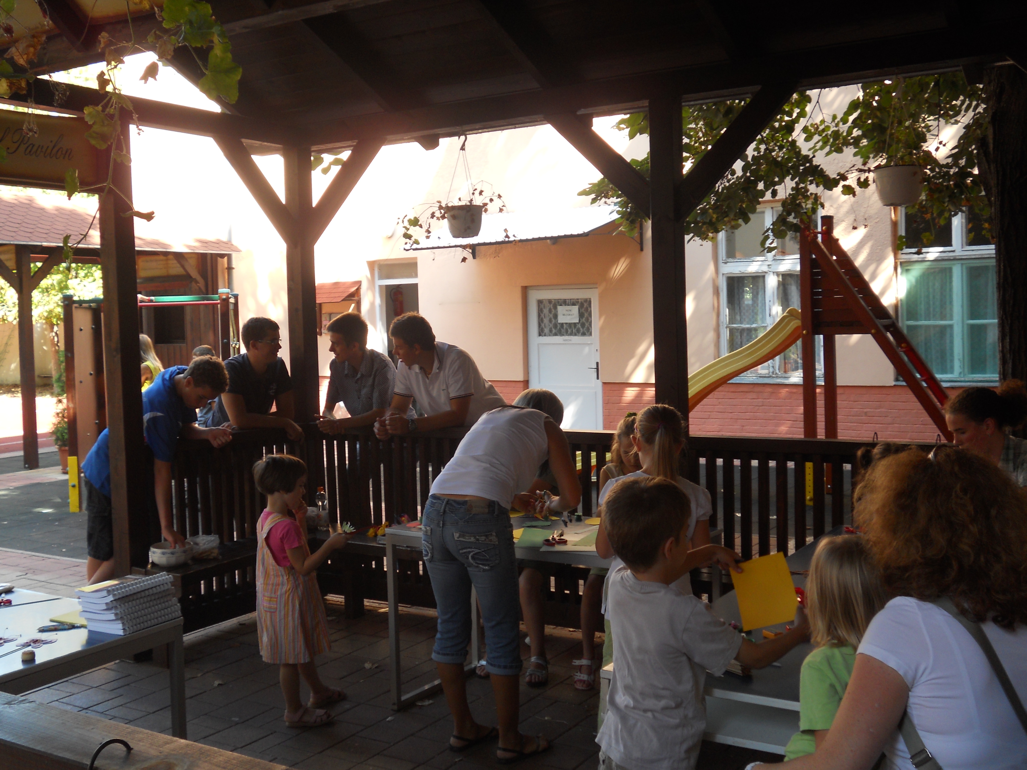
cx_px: 514
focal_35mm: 38
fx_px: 1127
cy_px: 385
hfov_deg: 49.0
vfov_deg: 37.7
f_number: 3.9
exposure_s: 1/50
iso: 80
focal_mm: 6.9
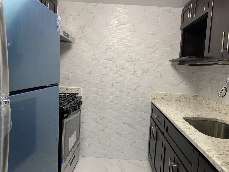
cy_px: 86
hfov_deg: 67.3
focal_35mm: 26
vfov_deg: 53.1
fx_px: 172
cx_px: 114
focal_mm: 4.25
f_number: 1.8
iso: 100
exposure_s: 1/60
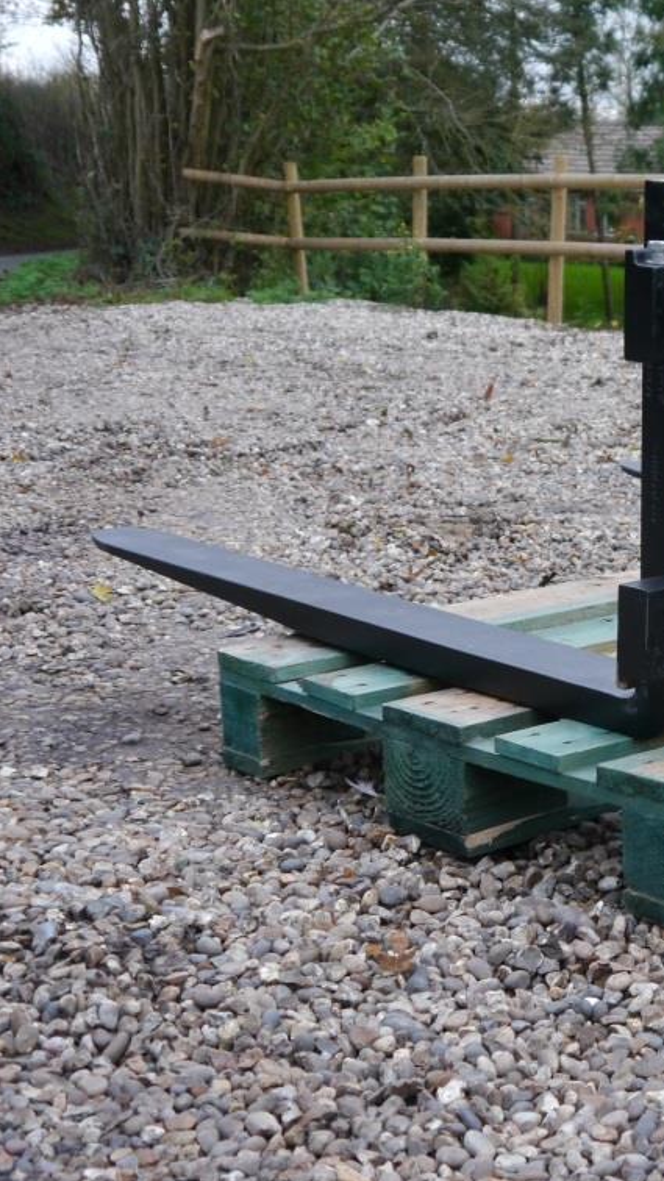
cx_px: 787
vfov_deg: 33.8
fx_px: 1942
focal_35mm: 62
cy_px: 587
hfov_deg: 18.4
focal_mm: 21
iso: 640
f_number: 4.3
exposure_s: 1/60
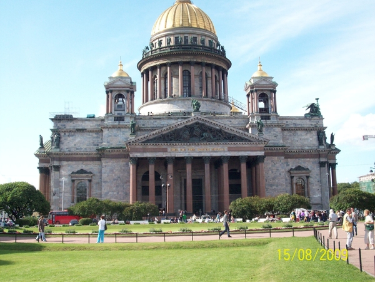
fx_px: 498
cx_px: 188
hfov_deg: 41.2
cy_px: 141
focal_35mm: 46
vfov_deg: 31.5
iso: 80
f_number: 3.1
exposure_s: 1/569
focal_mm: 7.6
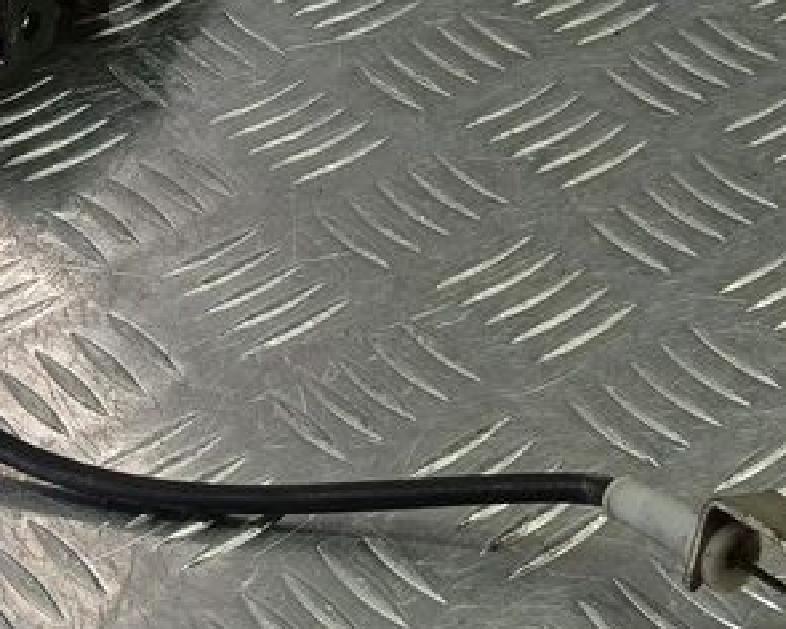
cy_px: 322
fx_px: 1814
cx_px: 693
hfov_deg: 23.8
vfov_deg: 19.7
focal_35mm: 78
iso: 94
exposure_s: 1/50
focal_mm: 4.11
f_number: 1.6
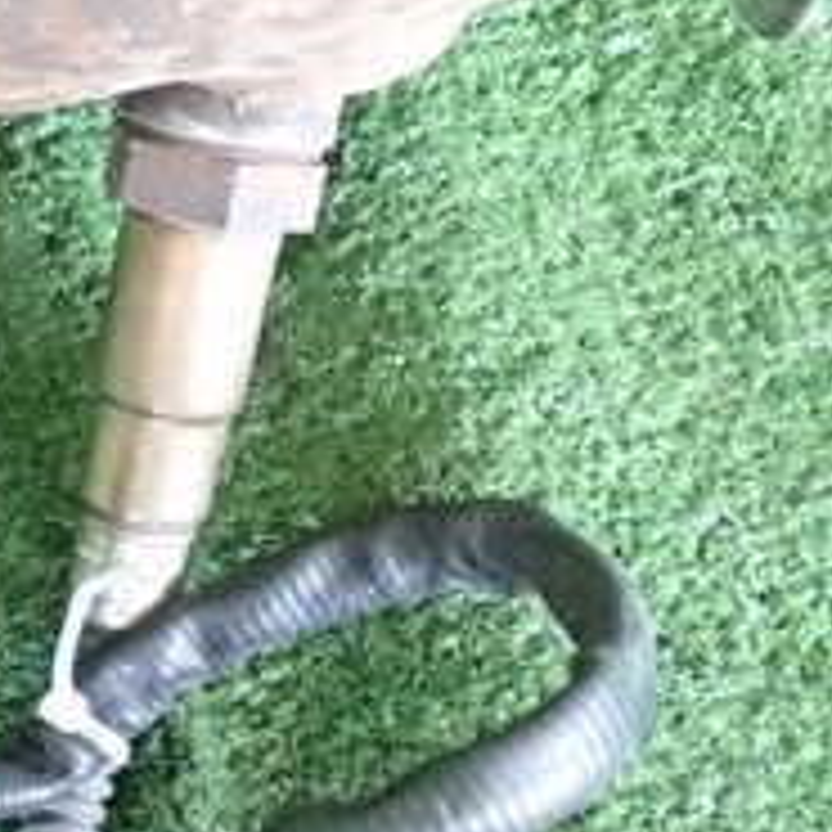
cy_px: 346
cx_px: -513
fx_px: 2801
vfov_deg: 16.9
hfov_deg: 15.3
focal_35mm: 103
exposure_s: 1/125
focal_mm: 6.37
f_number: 2.5
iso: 1600
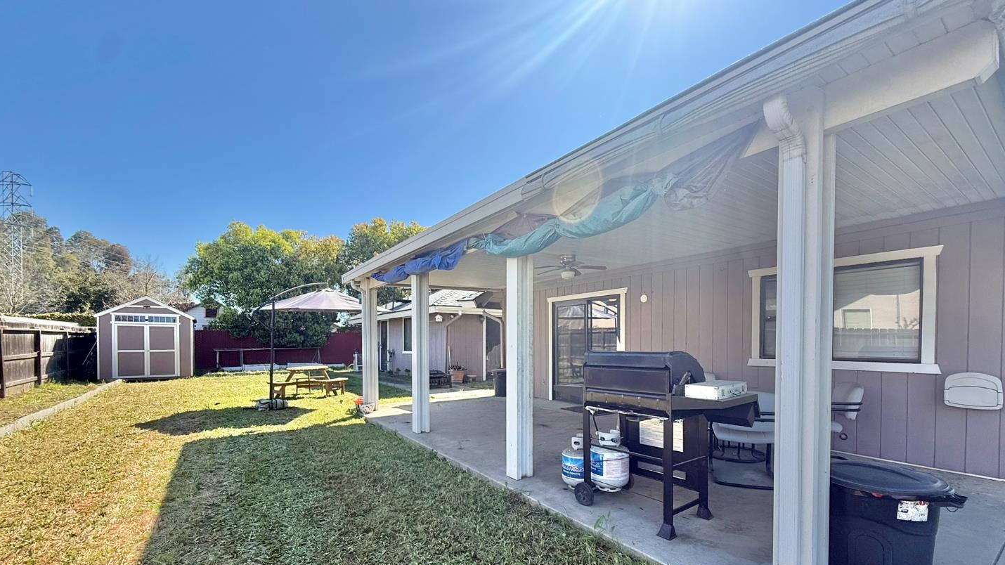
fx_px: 426
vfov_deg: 66.1
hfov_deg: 99.4
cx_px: 509
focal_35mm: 16
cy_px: 350
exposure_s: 1/779
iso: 64
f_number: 2.2
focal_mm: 2.22
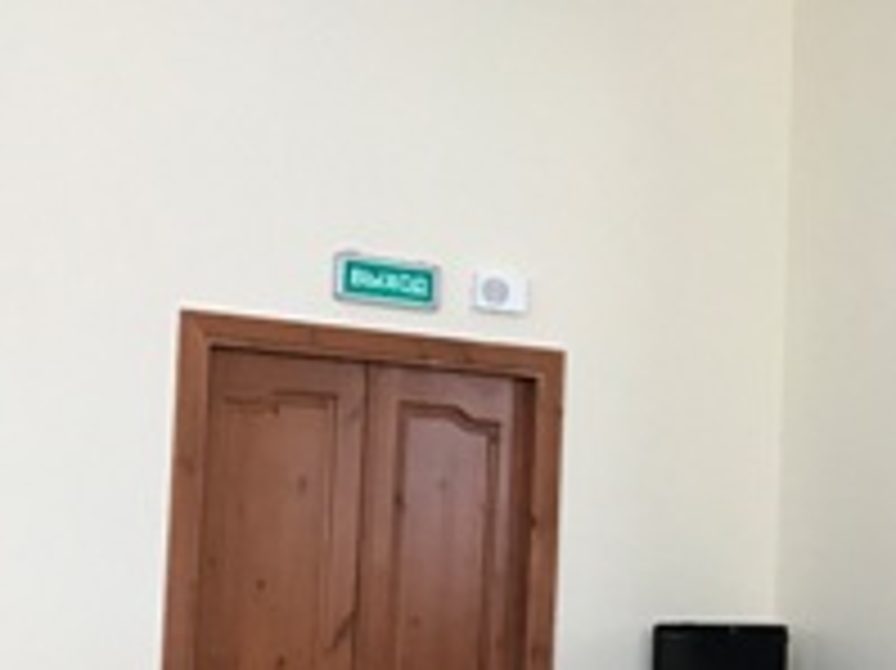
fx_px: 2328
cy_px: 504
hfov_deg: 19.8
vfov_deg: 16.3
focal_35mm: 90
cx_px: 1216
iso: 40
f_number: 1.8
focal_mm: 3.99
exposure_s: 1/17
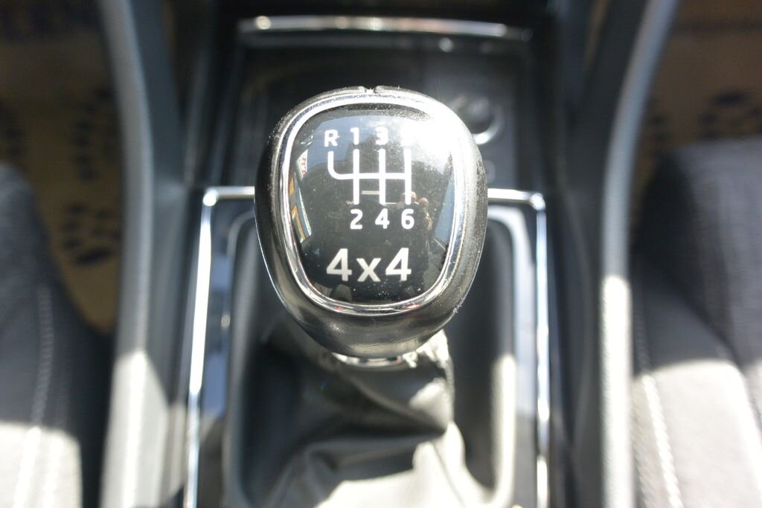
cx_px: 381
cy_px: 254
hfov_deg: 67.4
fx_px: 572
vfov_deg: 47.9
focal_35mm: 27
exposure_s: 1/125
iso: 220
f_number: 3.5
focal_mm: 10
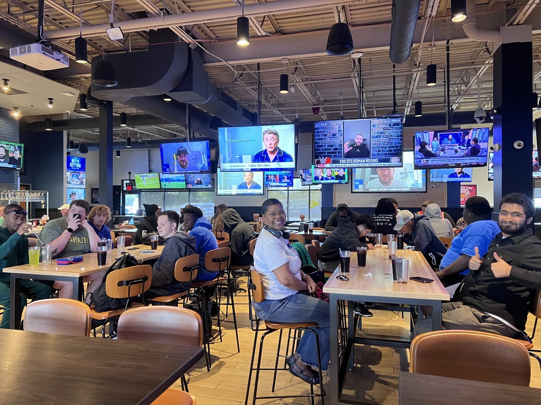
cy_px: 202
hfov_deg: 67.3
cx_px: 270
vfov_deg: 53.1
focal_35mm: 26
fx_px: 406
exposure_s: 1/60
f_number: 1.5
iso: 400
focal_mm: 5.7
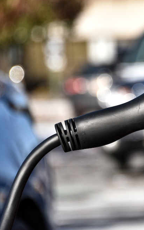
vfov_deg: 7.0
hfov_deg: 4.4
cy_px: 94
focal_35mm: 299
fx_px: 1879
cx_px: 188
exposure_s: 1/2500
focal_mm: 160
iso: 800
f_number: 5.6
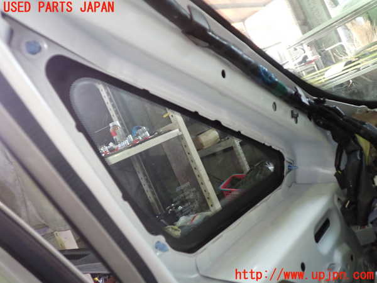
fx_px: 327
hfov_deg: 60.0
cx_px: 188
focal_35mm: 30
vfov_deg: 46.8
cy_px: 142
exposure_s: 1/30
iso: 320
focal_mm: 5.4
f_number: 2.3
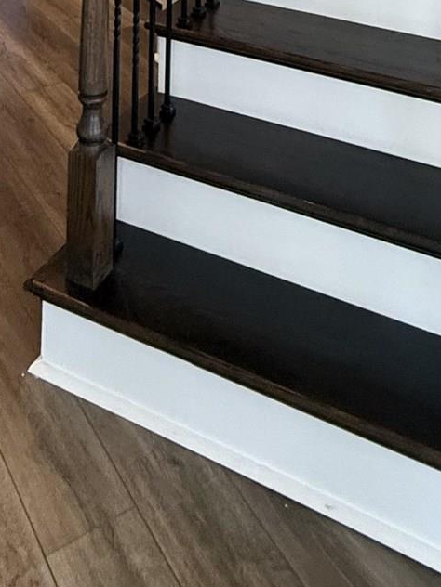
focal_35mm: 51
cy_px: -388
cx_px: 190
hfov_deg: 28.5
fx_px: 866
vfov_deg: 24.3
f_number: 2.2
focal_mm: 2.22
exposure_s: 1/120
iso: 320
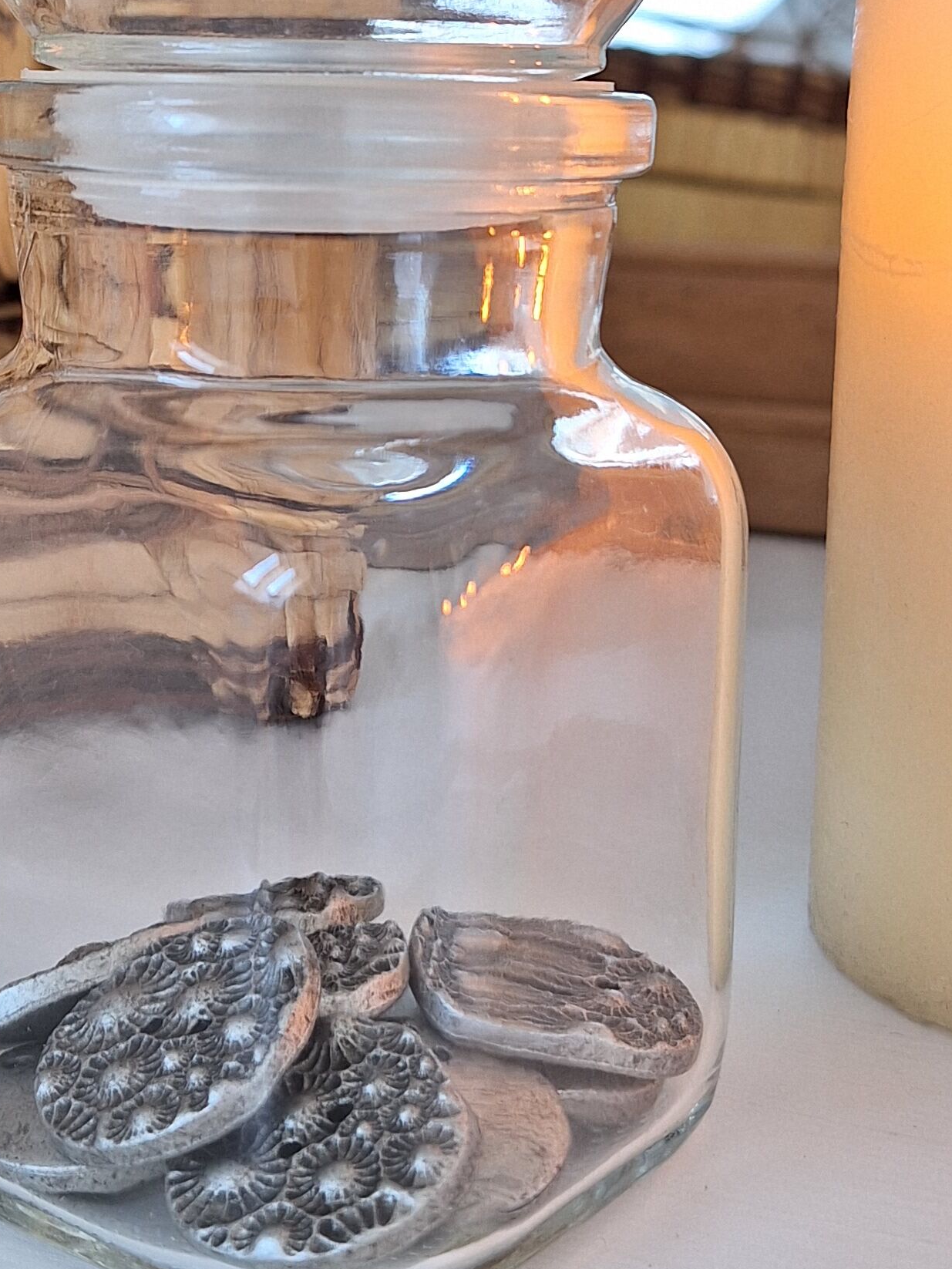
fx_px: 2090
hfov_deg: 25.5
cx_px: 329
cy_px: 325
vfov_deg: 33.1
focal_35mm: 57
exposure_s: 1/50
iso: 50
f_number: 1.8
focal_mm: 5.54
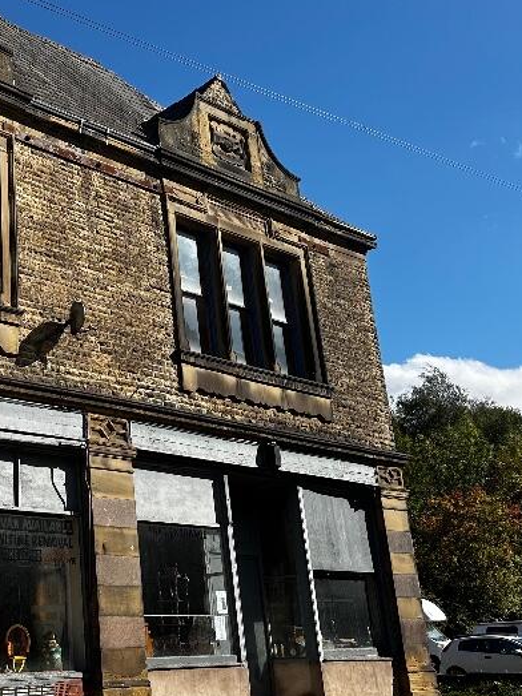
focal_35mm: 47
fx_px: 945
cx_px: 8
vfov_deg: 40.3
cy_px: 286
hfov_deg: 29.0
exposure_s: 1/3861
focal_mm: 6.86
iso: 80
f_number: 1.78
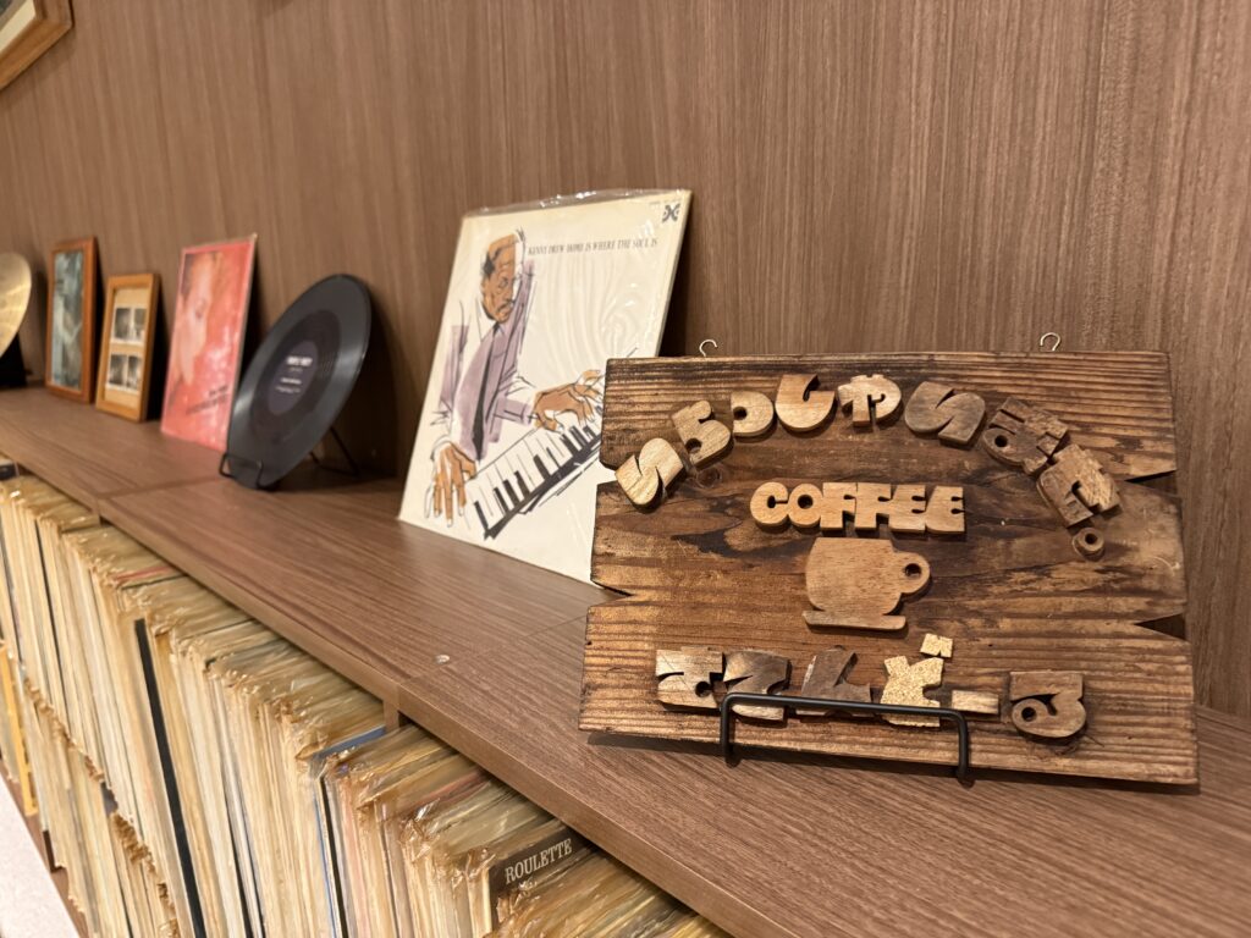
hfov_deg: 71.6
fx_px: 867
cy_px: 469
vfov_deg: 56.8
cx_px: 626
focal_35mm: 24
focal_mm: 6.76
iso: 800
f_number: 1.78
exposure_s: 1/50
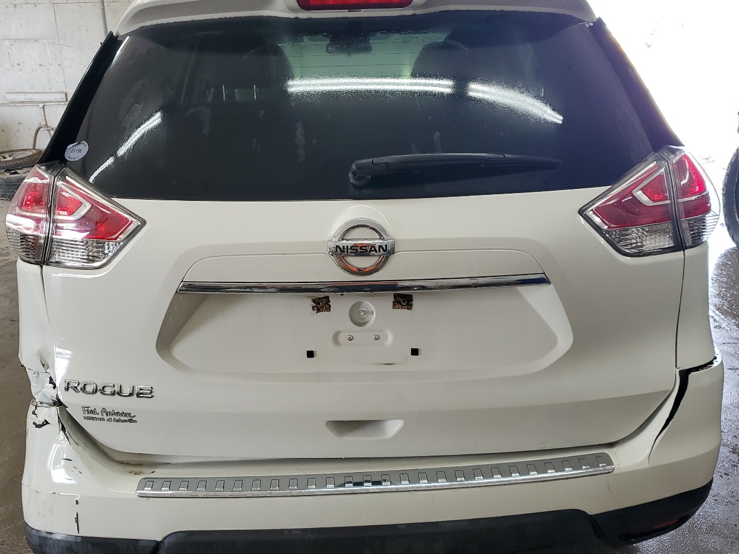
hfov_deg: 53.9
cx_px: 354
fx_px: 726
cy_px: 310
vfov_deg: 41.7
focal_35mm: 34
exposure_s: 1/60.2
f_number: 1.5
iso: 55
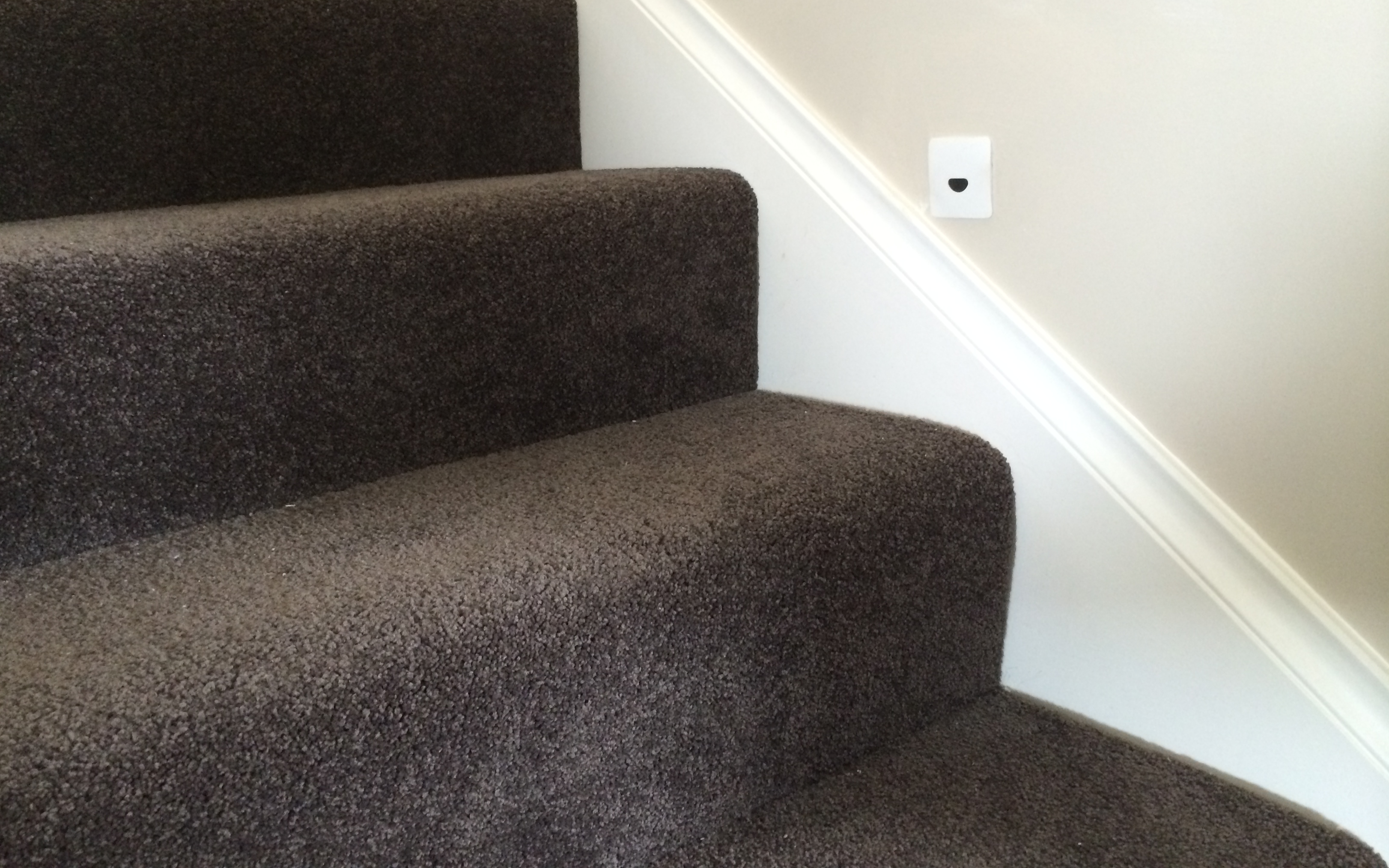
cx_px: 695
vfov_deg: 39.3
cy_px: 346
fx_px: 1211
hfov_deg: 59.7
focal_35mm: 32
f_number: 2.2
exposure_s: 1/17
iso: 320
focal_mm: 4.12
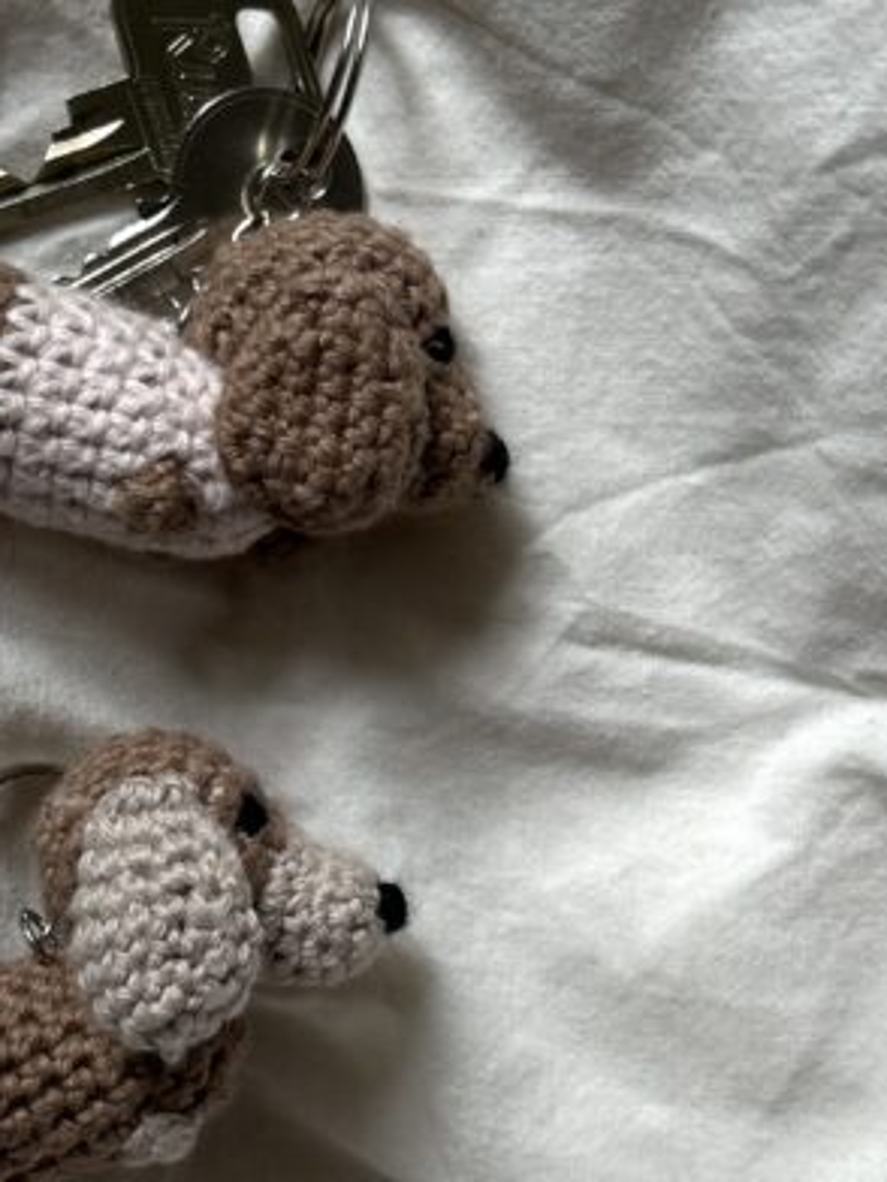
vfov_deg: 36.2
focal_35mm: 53
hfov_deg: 27.1
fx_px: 1811
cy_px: 579
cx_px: 196
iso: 40
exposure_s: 1/121
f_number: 1.5
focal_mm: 5.7
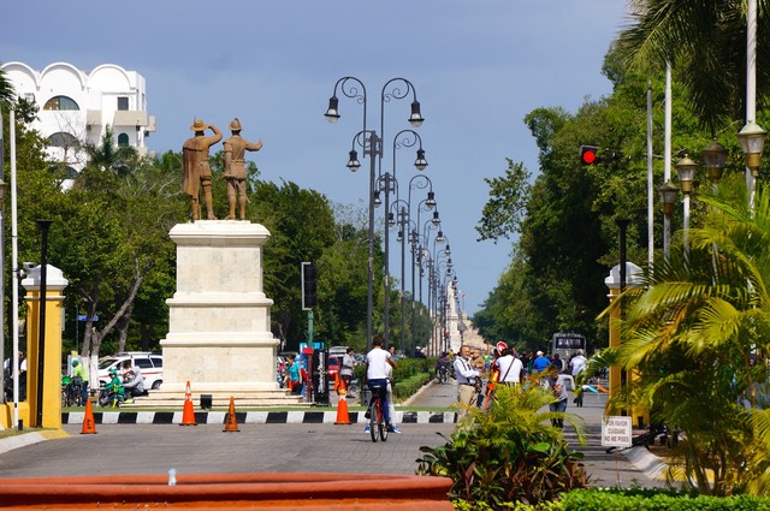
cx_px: 385
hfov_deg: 6.6
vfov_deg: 4.4
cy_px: 256
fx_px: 6697
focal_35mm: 314
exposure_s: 1/500
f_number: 9
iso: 100
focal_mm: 209
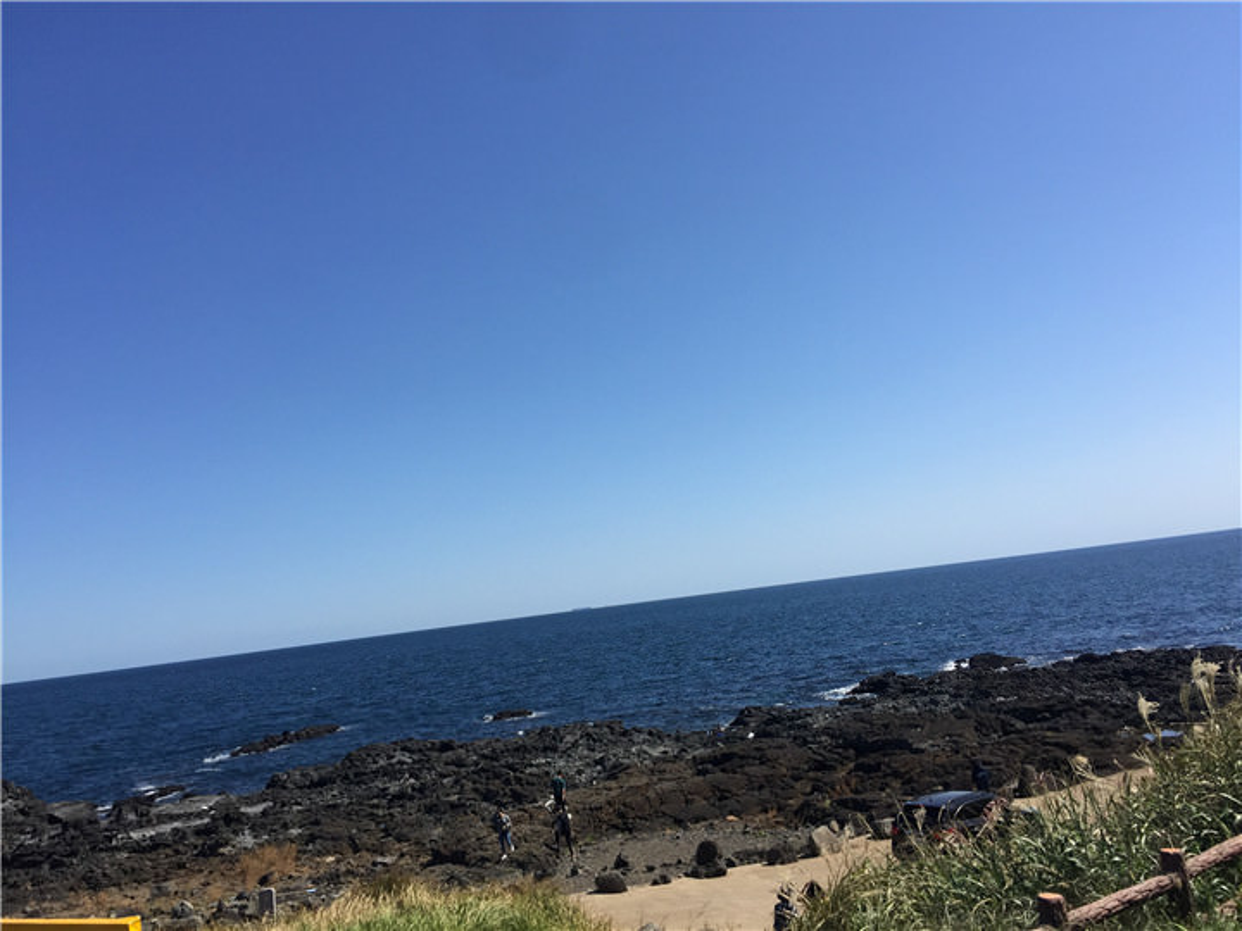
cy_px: 466
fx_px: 1041
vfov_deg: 48.2
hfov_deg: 61.7
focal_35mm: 29
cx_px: 621
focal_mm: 4.15
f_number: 2.2
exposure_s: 1/2475
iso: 32
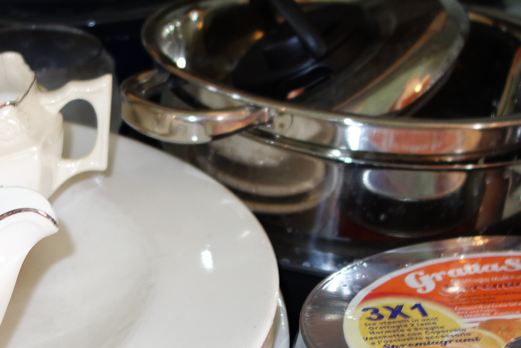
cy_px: 149
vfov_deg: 16.7
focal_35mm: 82
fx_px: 1187
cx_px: 174
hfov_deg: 24.6
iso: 125
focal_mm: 10.4
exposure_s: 1/30
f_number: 1.8
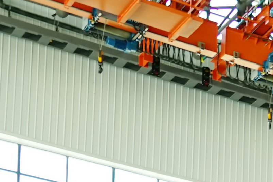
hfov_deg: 11.0
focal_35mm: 179
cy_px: 626
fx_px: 1357
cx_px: 416
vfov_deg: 6.6
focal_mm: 24
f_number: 4
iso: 125
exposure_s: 1/60
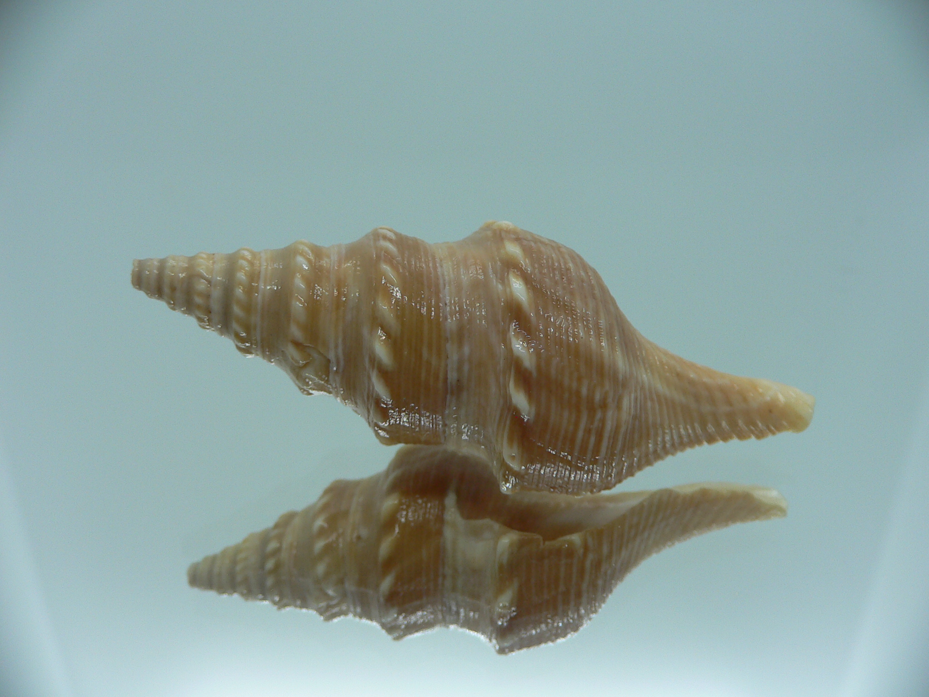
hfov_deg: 52.6
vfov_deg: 40.7
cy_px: 348
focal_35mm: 35
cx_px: 464
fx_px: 939
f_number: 2.8
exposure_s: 1/60
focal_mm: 4.6
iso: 80
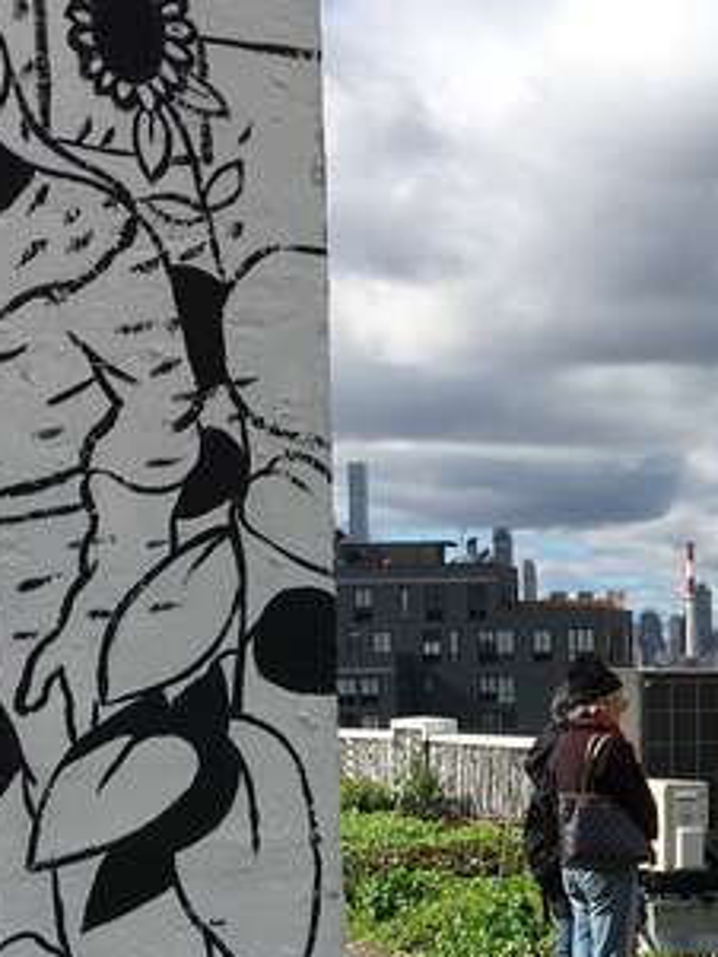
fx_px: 2128
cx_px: 848
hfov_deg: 18.2
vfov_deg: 25.0
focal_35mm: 77
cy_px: 725
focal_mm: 4.15
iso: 25
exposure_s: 1/1748
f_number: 2.2
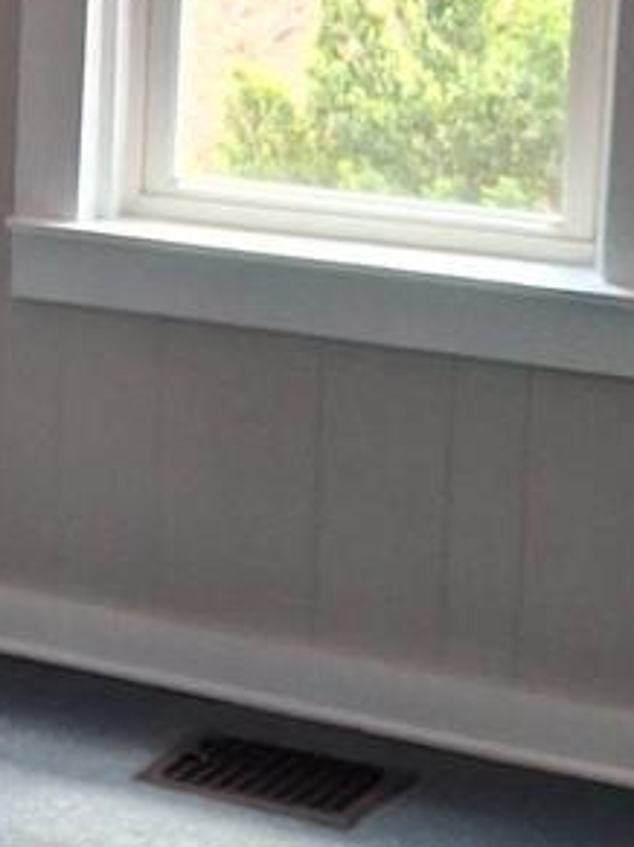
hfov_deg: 10.4
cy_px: 49
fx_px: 3226
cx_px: -593
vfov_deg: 14.8
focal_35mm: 132
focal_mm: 4.69
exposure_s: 1/120
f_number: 1.8
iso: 80
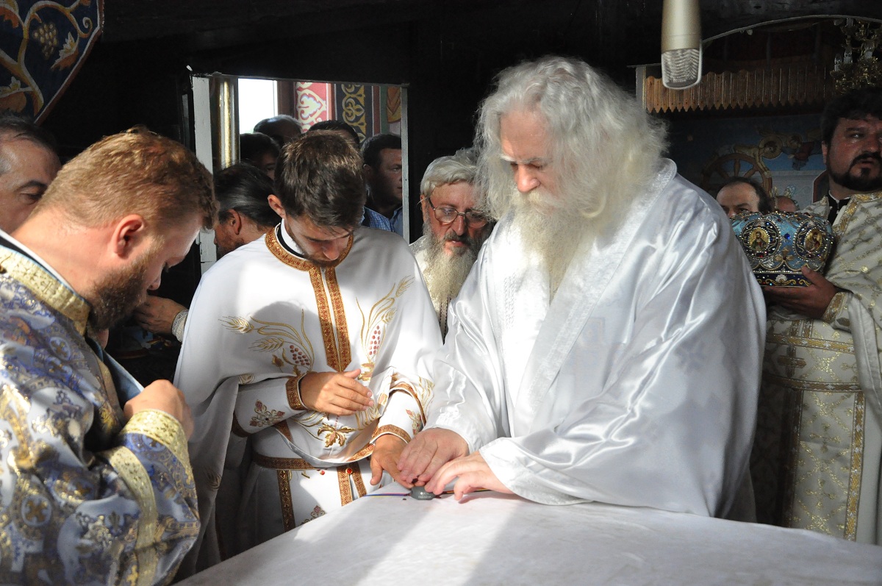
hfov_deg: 51.3
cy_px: 293
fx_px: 918
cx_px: 441
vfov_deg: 35.4
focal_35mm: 38
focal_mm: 25
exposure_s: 1/1000
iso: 3200
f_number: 5
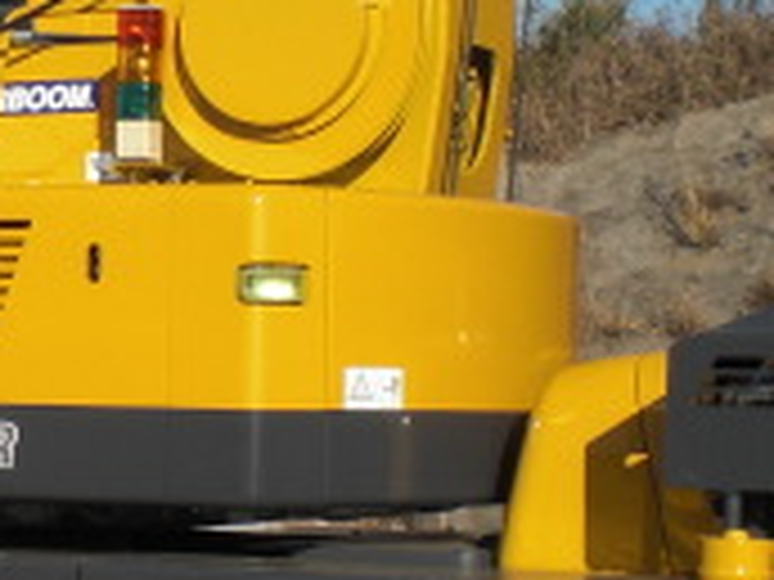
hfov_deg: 13.8
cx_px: 18
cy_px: 540
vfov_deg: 10.5
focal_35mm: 141
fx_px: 3153
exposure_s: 1/500
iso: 64
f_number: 5.6
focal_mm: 6.3
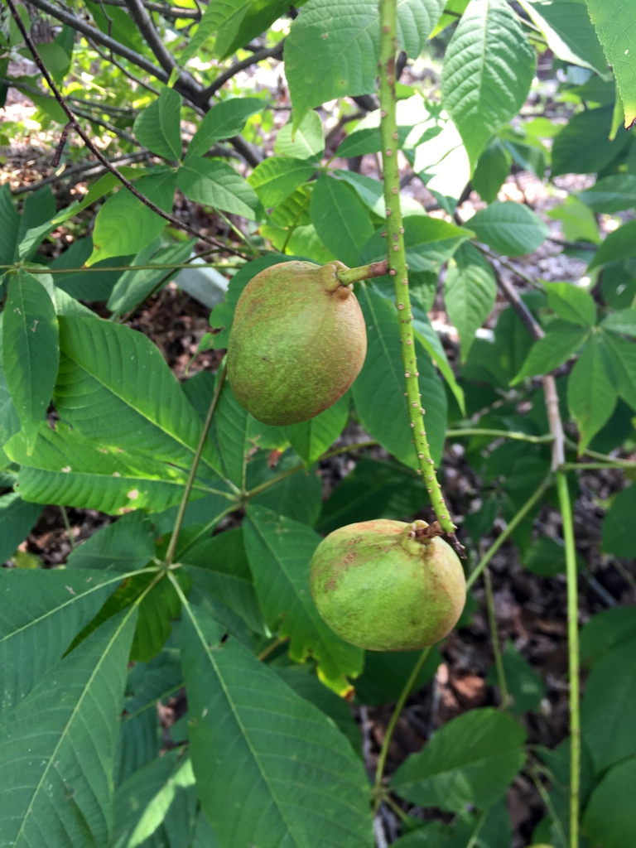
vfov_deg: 61.7
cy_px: 424
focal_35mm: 29
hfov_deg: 48.2
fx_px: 710
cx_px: 318
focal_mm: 4.15
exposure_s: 1/60
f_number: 2.2
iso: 40
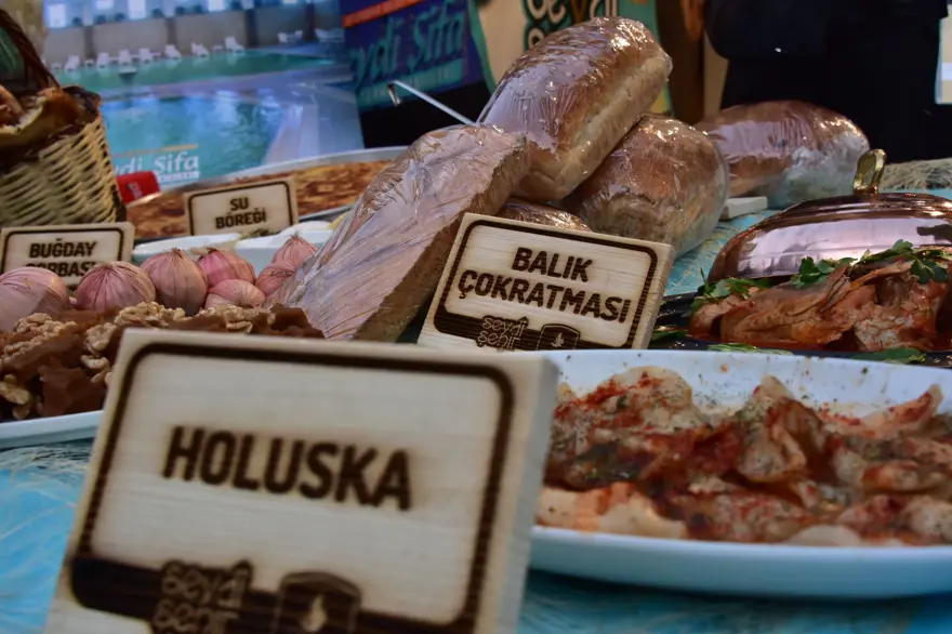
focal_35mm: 42
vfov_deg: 31.9
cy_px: 317
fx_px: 1110
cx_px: 476
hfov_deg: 46.4
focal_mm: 28
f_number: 6.3
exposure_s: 1/100
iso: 640
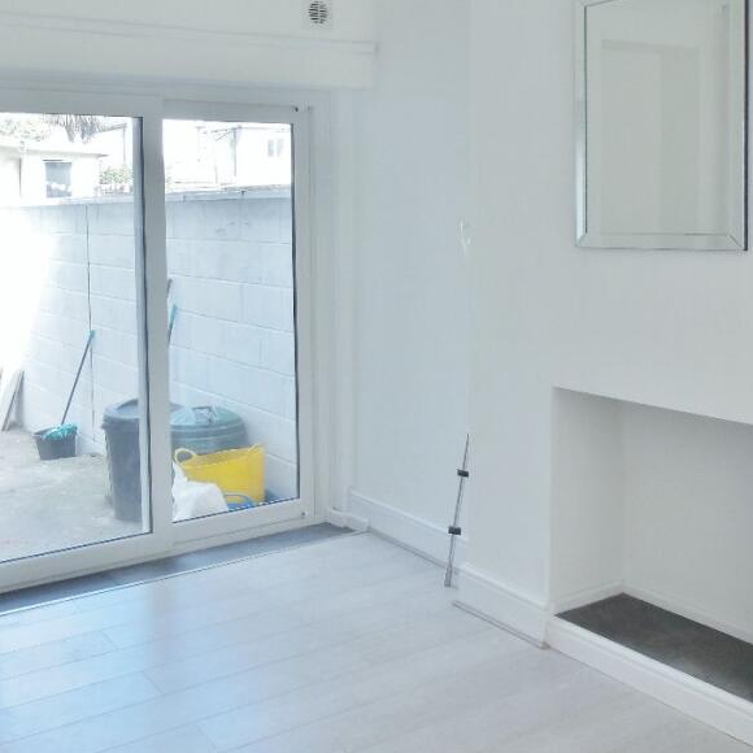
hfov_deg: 42.8
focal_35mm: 39
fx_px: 960
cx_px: 331
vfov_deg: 42.4
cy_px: 267
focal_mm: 4.5
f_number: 3.1
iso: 125
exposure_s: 1/200
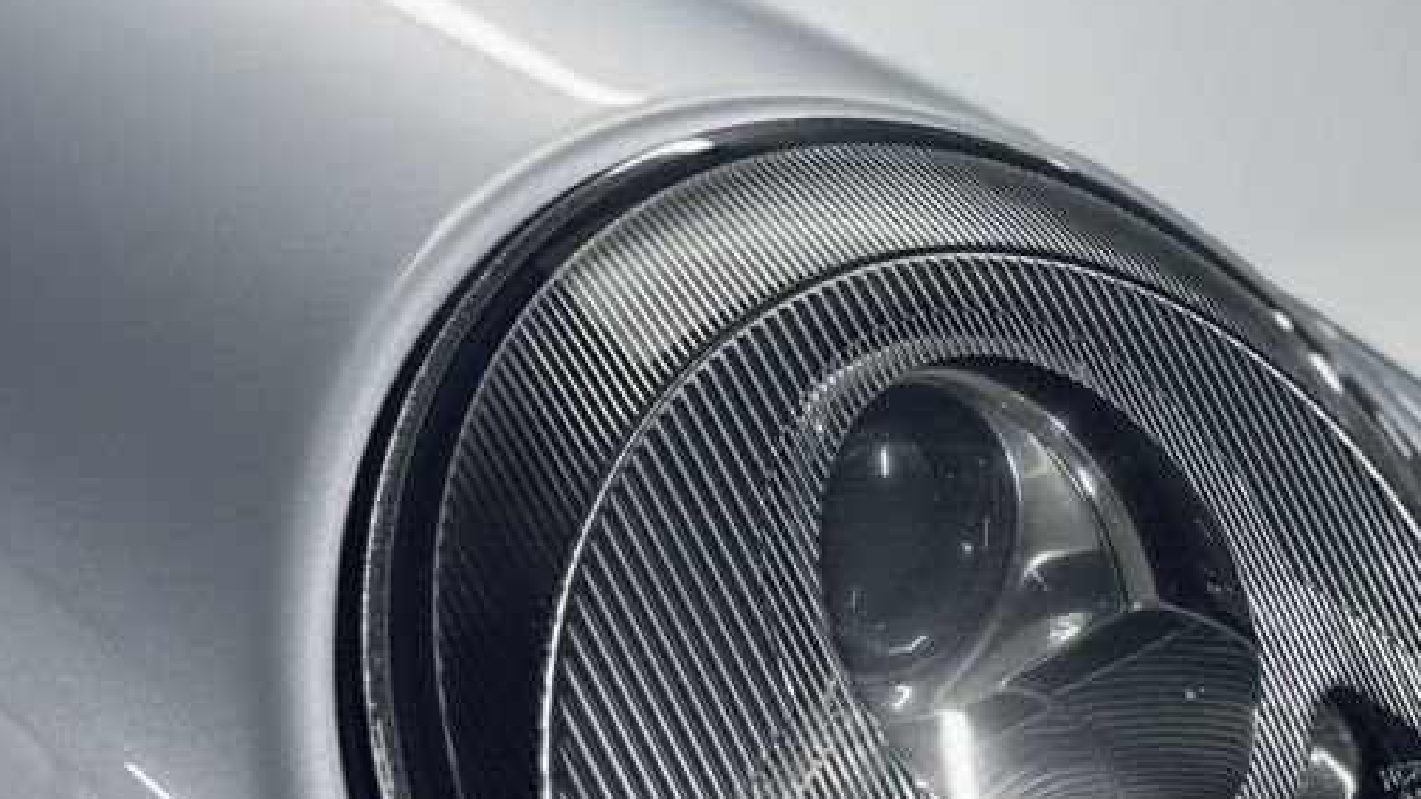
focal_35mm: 53
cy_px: 838
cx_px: 1204
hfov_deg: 37.3
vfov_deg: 21.6
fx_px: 1997
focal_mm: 6.76
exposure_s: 1/100
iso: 160
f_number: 1.78
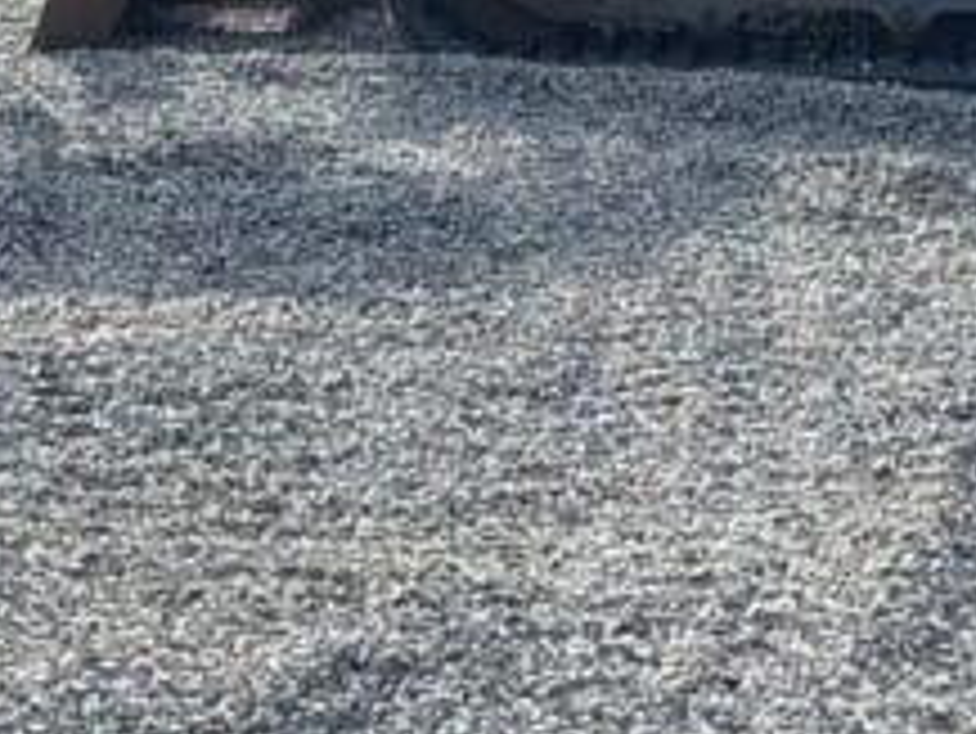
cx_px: 238
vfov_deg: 7.2
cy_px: -718
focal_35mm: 199
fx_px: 5614
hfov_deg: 9.9
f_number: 1.78
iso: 64
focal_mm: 6.76
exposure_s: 1/2045
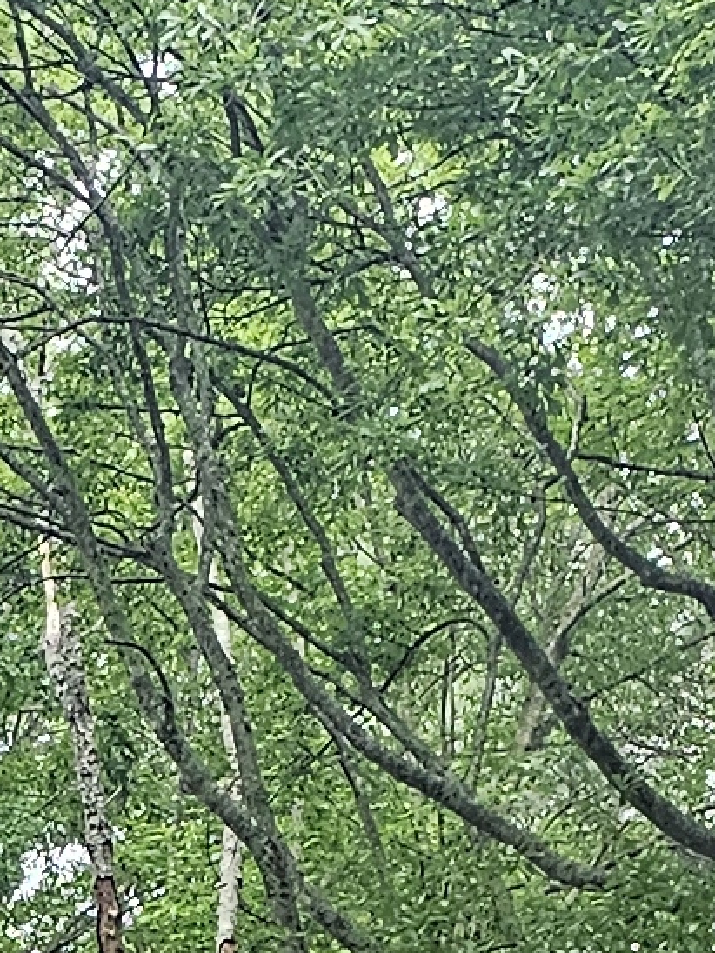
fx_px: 4627
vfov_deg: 10.6
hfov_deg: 8.7
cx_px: -216
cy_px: 2054
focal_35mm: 168
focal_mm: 6.3
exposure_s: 1/180
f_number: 1.7
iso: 160
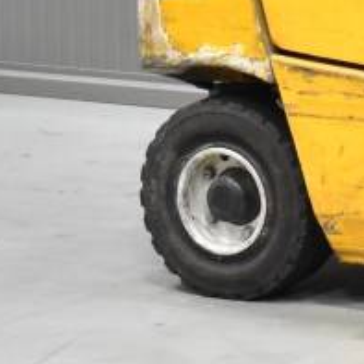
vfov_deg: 7.3
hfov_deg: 7.0
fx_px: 2772
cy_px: -253
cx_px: 920
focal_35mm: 233
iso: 1600
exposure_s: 1/30
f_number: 5
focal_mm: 30
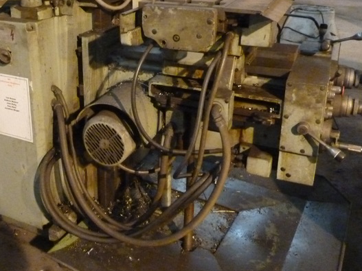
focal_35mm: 41
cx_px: 121
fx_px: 429
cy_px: 69
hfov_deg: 45.1
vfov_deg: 34.4
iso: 1000
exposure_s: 1/15
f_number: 3.3
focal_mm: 4.4
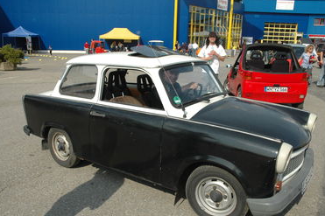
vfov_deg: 44.9
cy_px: 115
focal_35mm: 29
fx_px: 262
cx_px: 157
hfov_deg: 63.7
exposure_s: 1/500
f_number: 11
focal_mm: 18
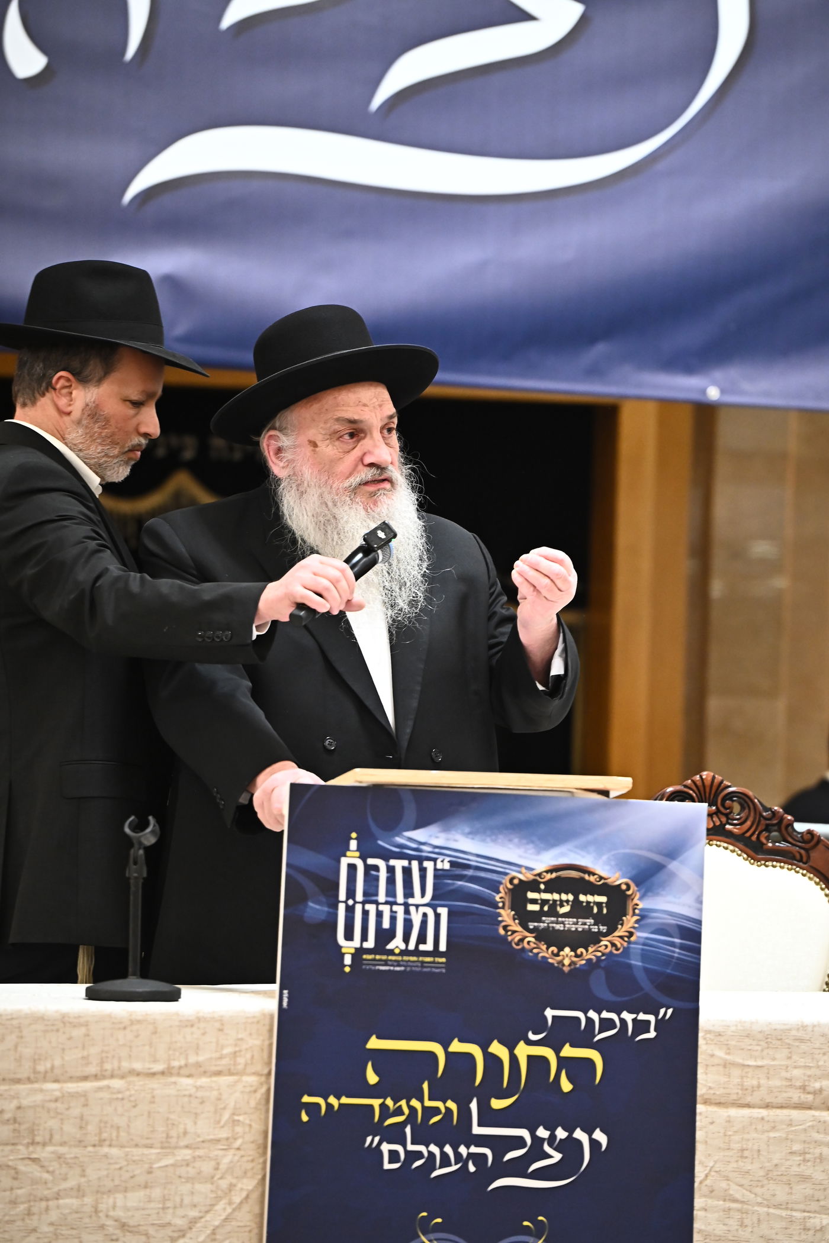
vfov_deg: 11.4
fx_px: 6219
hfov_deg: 7.6
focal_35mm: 180
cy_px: 622
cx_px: 414
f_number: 4.5
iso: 3200
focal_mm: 180
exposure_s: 1/160
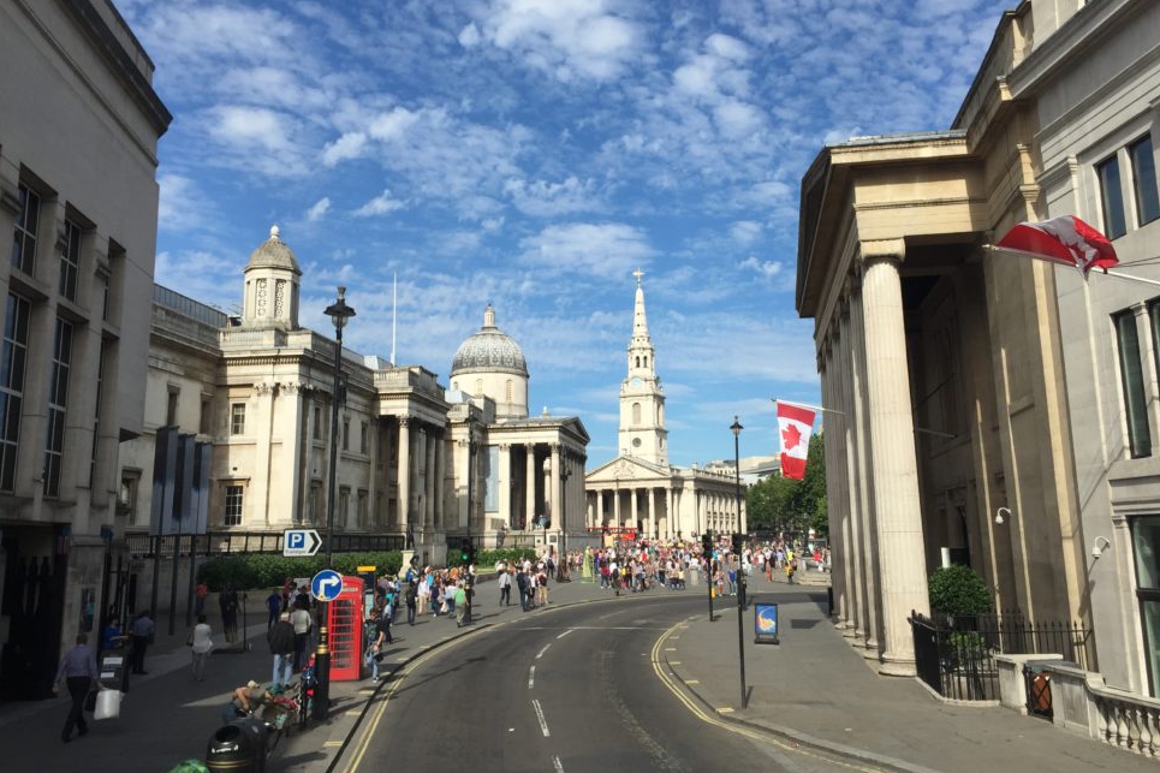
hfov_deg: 58.7
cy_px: 334
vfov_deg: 41.0
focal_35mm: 32
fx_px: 1031
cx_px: 611
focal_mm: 4.15
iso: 32
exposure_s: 1/2198
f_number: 2.2
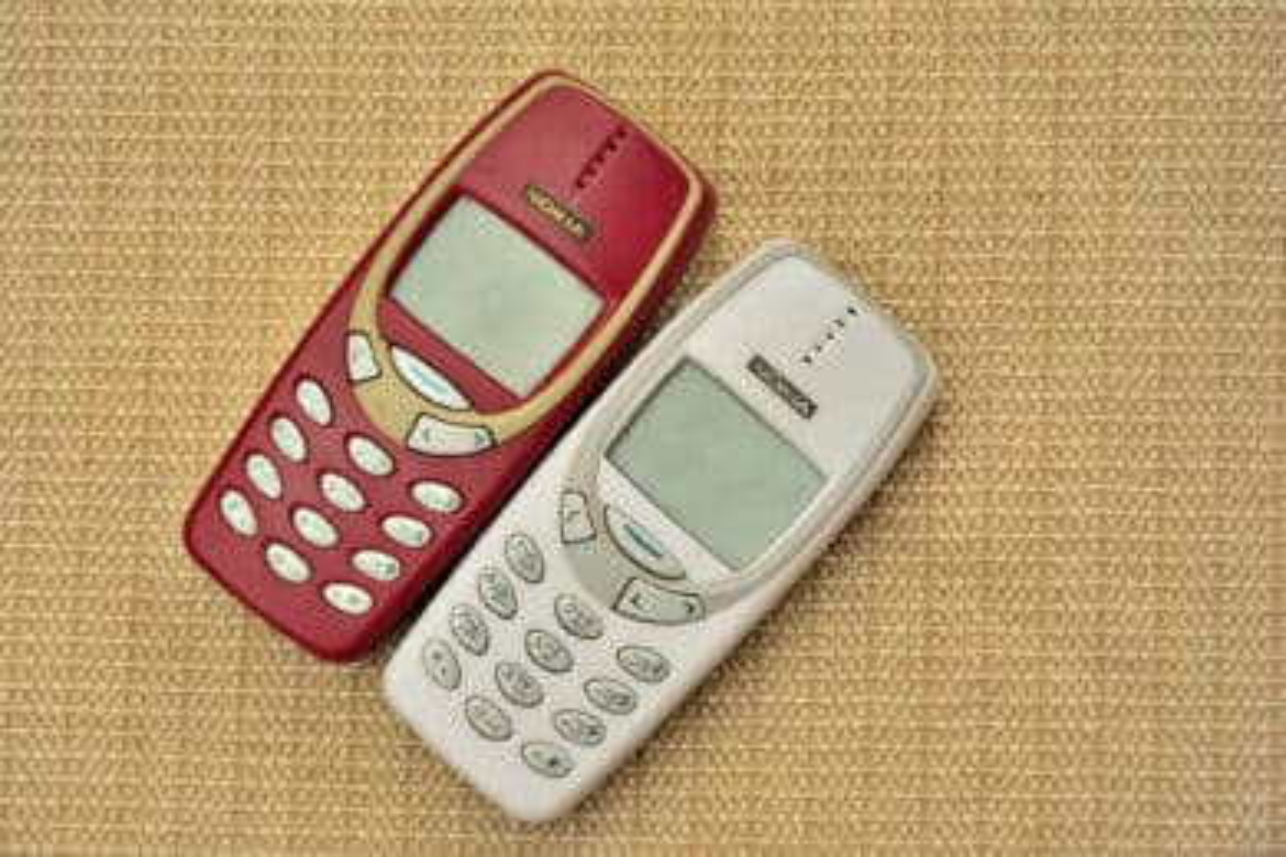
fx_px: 4286
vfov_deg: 11.4
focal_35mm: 120
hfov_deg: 17.1
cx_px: 643
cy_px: 428
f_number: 8
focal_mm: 80
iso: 100
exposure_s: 1/250
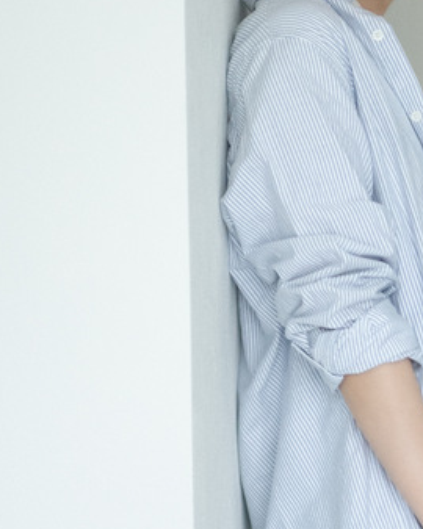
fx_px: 2725
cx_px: 376
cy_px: 161
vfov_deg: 11.1
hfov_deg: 8.8
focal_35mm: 174
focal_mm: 55
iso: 4000
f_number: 1.8
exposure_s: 1/125
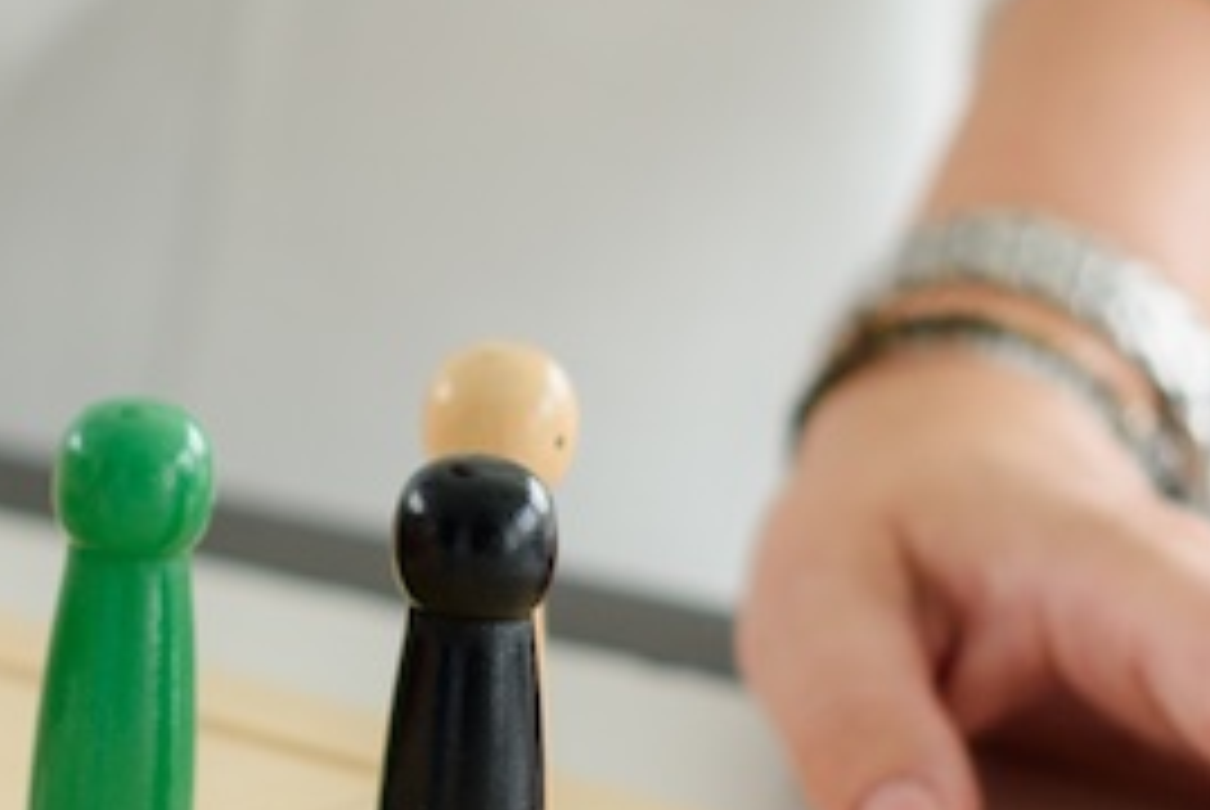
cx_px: -310
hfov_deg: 9.1
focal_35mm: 223
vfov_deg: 6.2
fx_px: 7503
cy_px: 47
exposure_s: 1/500
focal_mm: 50
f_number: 2.8
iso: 200
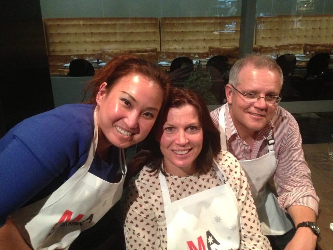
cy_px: 125
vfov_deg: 42.9
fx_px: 317
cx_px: 166
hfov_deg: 55.4
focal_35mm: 33
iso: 500
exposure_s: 1/15
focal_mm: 4.13
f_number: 2.4
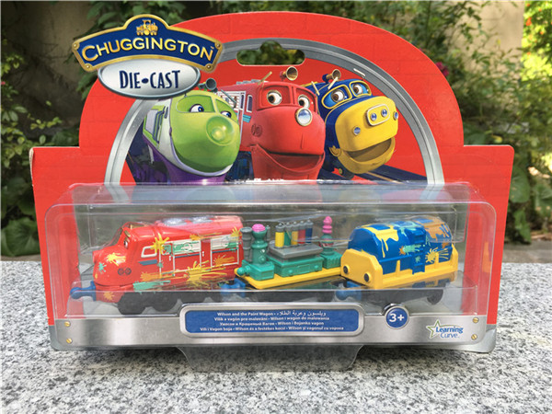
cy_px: 207
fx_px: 462
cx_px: 276
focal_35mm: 29
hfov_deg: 61.7
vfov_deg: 48.2
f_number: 2.2
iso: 25
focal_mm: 4.15
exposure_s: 1/121
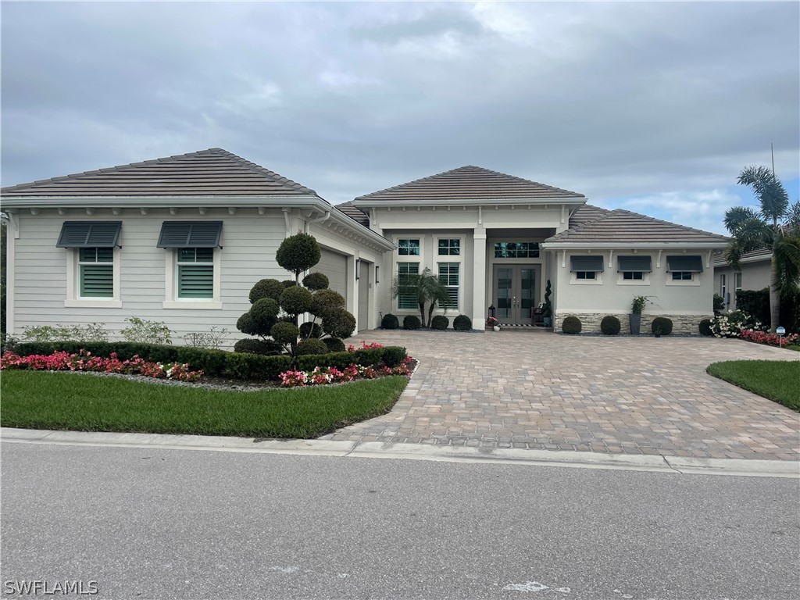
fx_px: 578
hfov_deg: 69.4
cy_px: 300
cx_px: 400
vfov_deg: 54.9
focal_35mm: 25
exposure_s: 1/3448
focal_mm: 5.1
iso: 32
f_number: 1.6
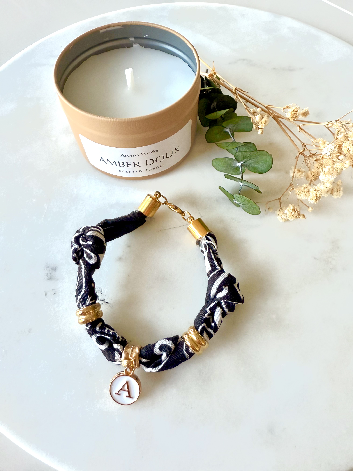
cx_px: 176
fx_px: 326
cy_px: 236
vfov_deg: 71.6
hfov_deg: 56.8
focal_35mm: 24
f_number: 2.2
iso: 200
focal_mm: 2.22
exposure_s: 1/99
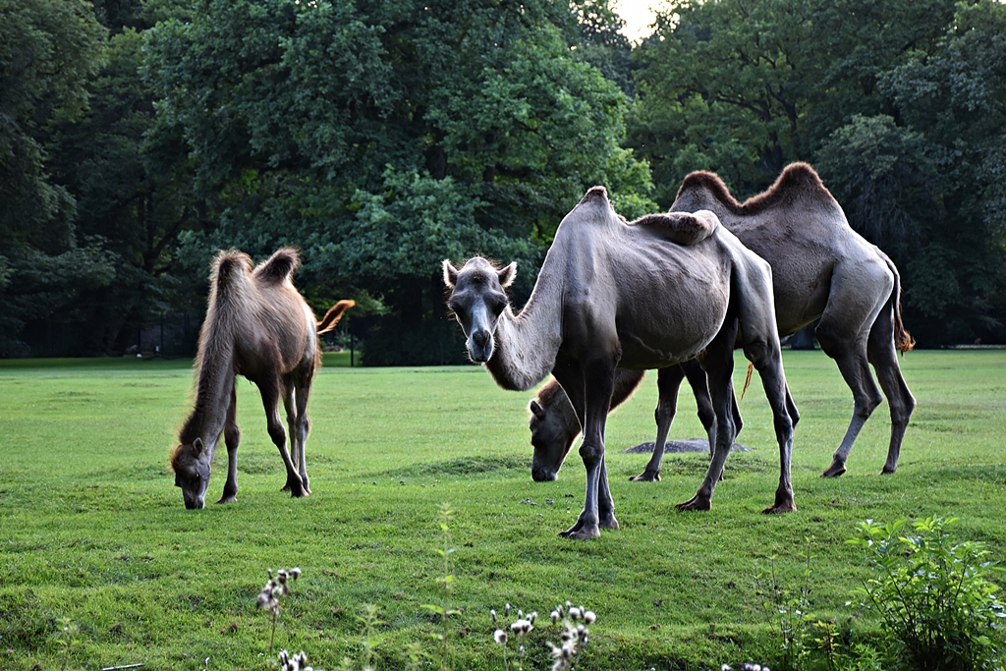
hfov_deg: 19.5
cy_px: 336
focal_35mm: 105
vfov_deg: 13.0
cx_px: 503
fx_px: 2934
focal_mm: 70
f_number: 5
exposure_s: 1/250
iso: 560
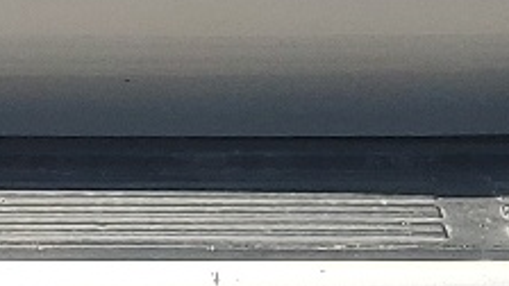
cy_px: -506
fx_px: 2726
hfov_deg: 10.6
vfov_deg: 5.7
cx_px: 93
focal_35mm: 202
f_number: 1.5
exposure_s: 1/2500
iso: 50
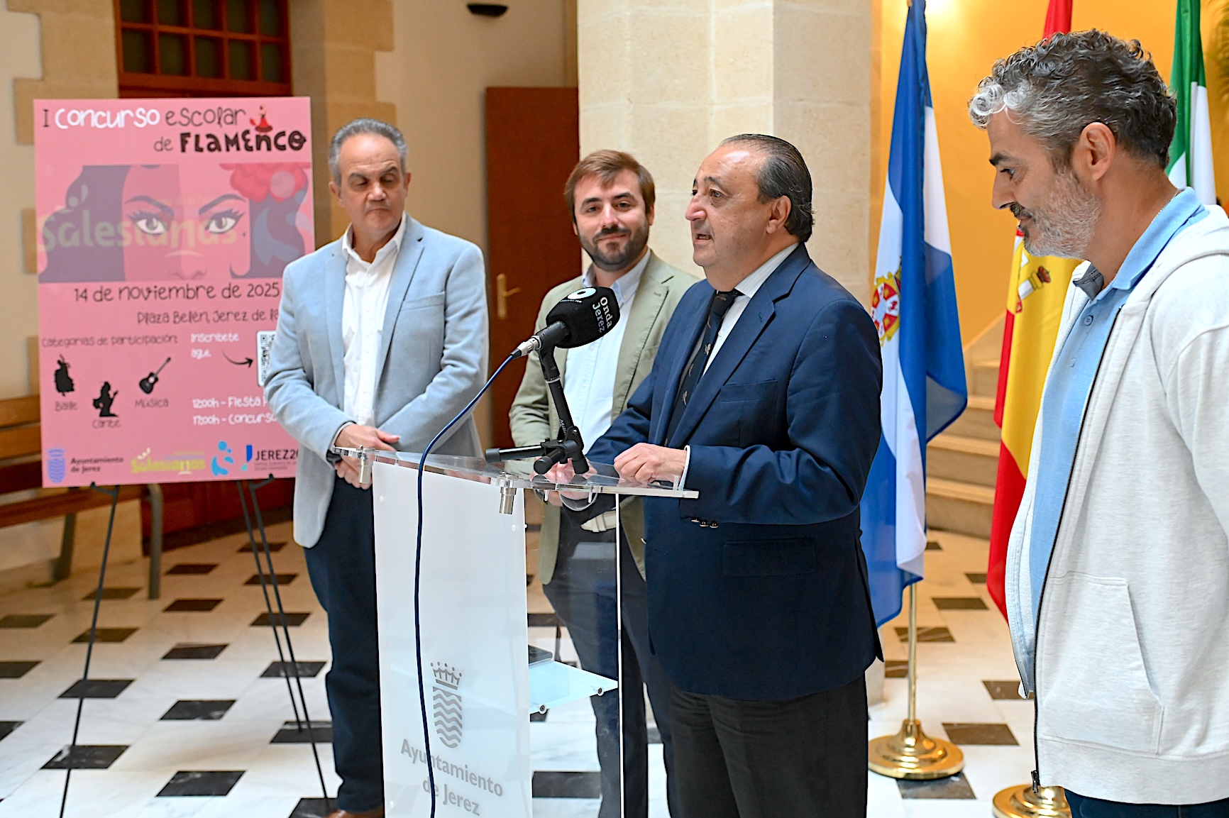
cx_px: 614
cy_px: 409
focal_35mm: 44
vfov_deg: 30.5
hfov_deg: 44.5
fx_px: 1501
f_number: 4
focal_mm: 44
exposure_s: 1/80
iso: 5000
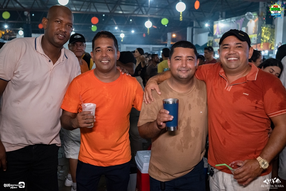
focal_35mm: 36
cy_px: 96
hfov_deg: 53.1
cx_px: 143
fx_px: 286
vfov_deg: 36.9
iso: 2500
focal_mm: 24
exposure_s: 1/320
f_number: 2.5
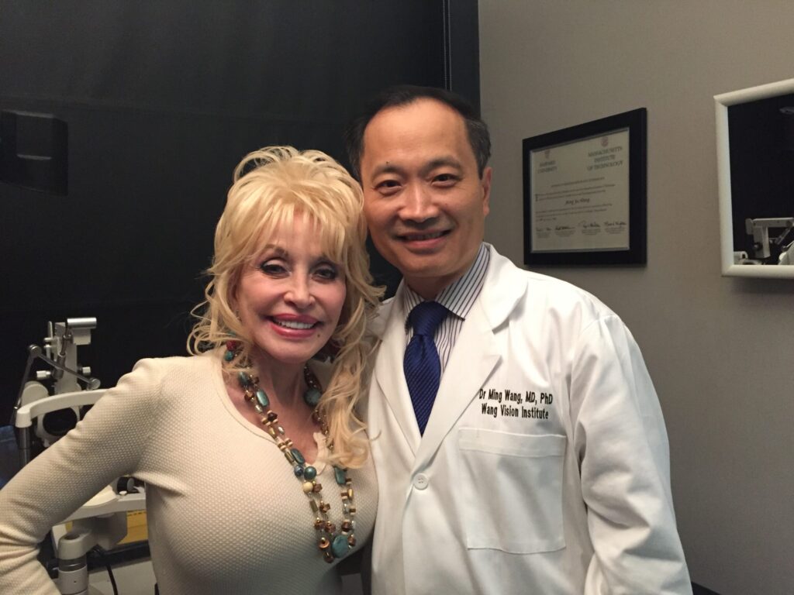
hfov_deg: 61.7
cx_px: 397
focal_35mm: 29
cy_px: 298
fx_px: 665
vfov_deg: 48.2
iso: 320
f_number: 2.2
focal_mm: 4.15
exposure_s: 1/15
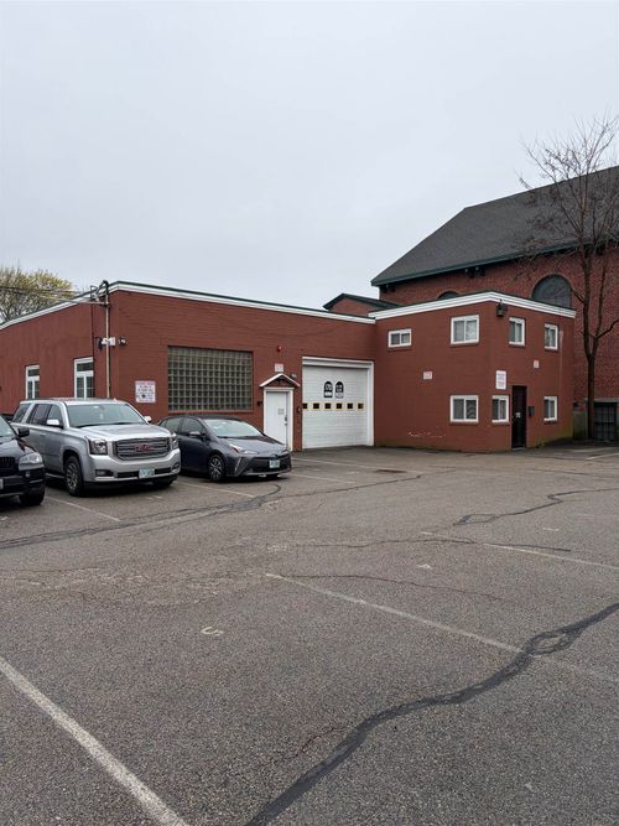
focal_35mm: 26
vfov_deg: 67.3
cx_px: 310
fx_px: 620
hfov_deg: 53.0
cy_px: 413
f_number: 1.6
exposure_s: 1/1420
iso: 50
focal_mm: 5.96
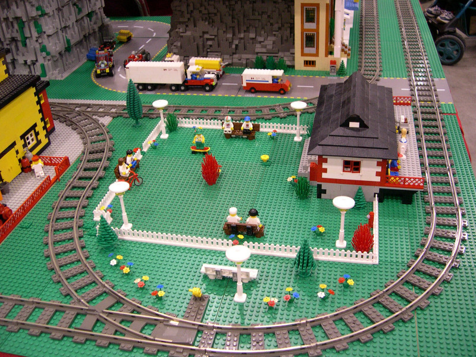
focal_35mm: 38
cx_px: 238
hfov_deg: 49.0
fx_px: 523
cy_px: 178
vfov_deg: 37.7
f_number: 2.8
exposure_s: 1/23.7
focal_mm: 8
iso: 400
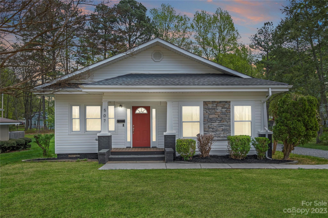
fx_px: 273
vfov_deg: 43.6
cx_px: 164
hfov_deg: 61.9
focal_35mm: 30
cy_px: 109
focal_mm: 20
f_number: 9
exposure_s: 1/20
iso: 160
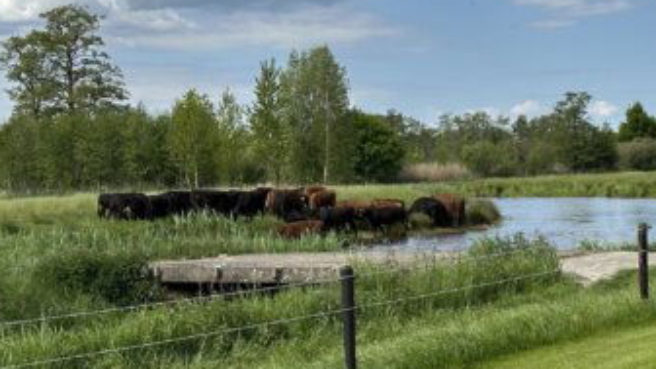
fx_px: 1548
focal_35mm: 89
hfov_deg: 23.6
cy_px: 144
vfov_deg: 13.6
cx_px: 521
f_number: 1.78
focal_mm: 6.86
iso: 64
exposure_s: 1/5263
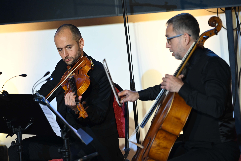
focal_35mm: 200
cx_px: 120
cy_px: 80
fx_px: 1339
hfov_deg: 10.3
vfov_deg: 6.9
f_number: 2.8
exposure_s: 1/125
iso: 1600
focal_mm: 200
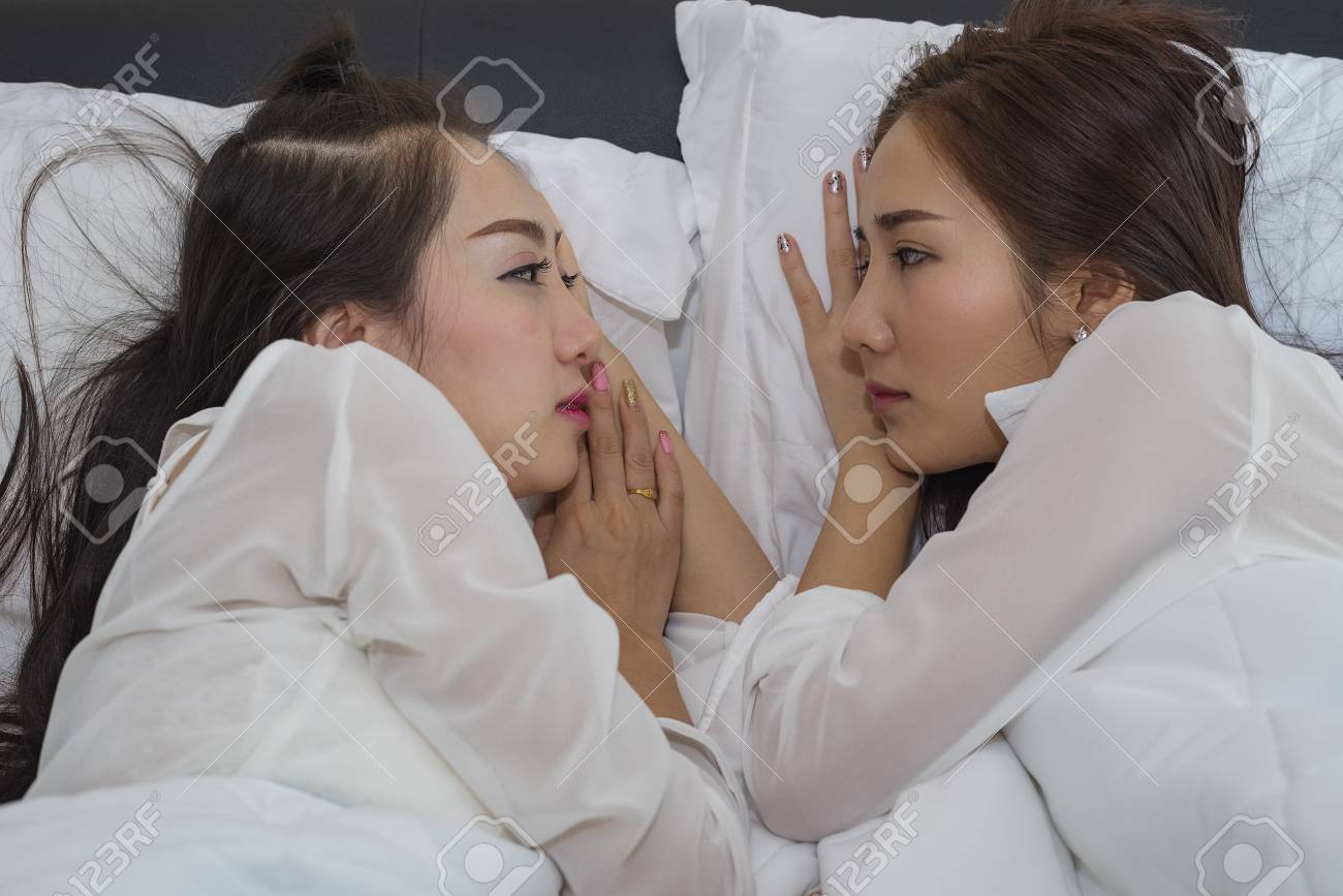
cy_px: 448
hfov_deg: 39.6
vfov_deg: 27.0
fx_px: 1865
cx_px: 672
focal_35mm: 50
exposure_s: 1/100
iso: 400
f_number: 5.6
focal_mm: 50
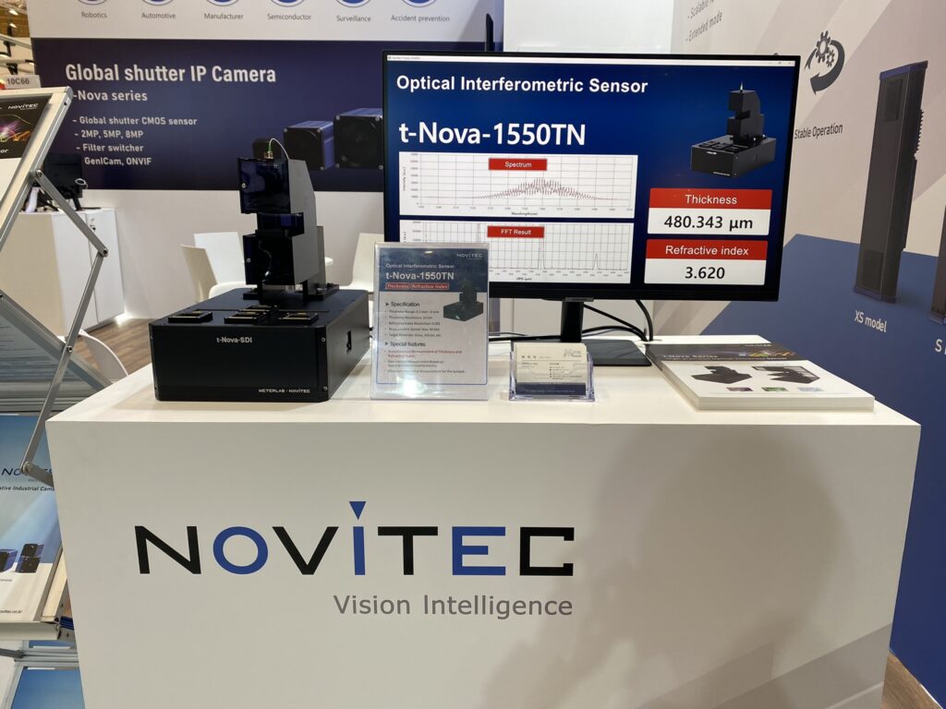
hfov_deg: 67.3
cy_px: 354
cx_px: 473
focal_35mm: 26
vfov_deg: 53.1
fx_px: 711
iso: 80
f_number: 1.8
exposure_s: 1/100
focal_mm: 4.25
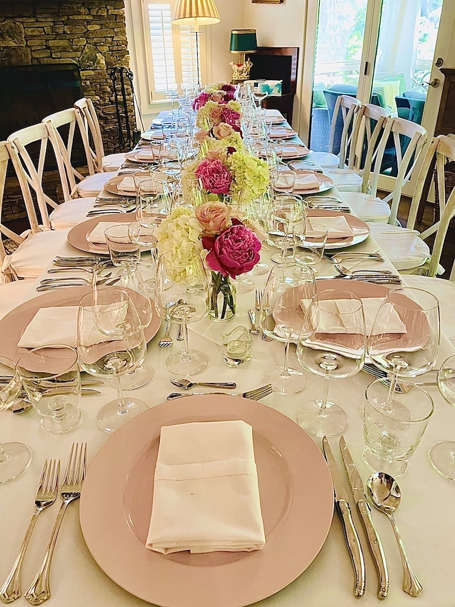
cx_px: 228
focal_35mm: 26
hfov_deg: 53.1
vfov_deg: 67.3
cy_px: 304
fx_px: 456
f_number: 1.6
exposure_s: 1/60
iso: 400
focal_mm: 5.1
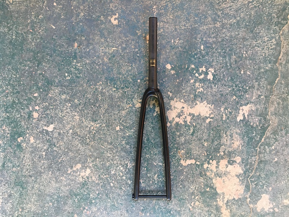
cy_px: 108
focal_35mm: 29
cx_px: 144
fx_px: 242
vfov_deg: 48.2
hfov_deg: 61.7
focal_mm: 4.15
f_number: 2.2
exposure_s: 1/30
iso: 160
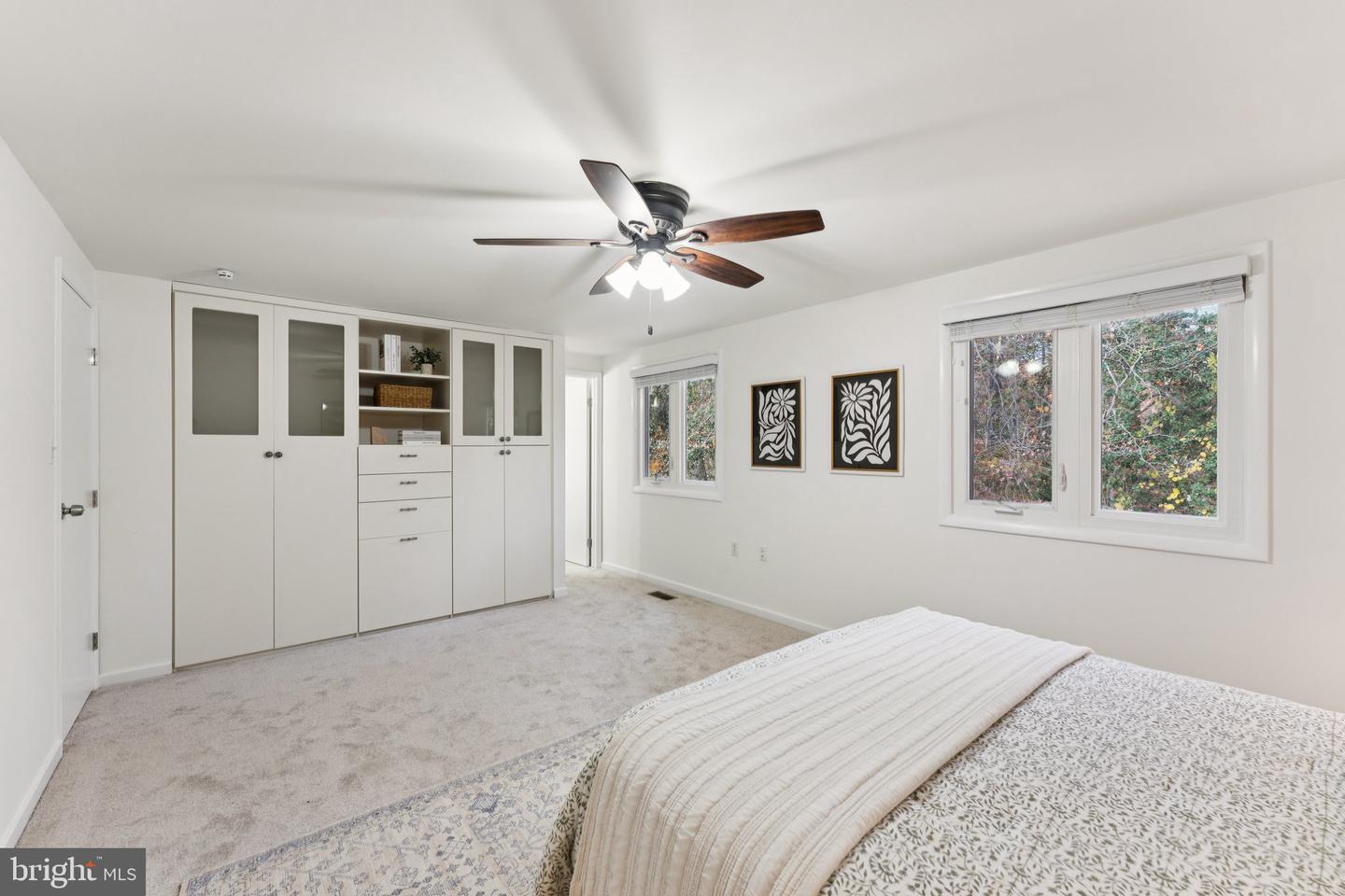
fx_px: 549
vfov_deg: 78.5
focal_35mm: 15
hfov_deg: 101.5
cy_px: 448
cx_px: 672
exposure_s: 1/10
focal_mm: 14.7
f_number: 8
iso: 200
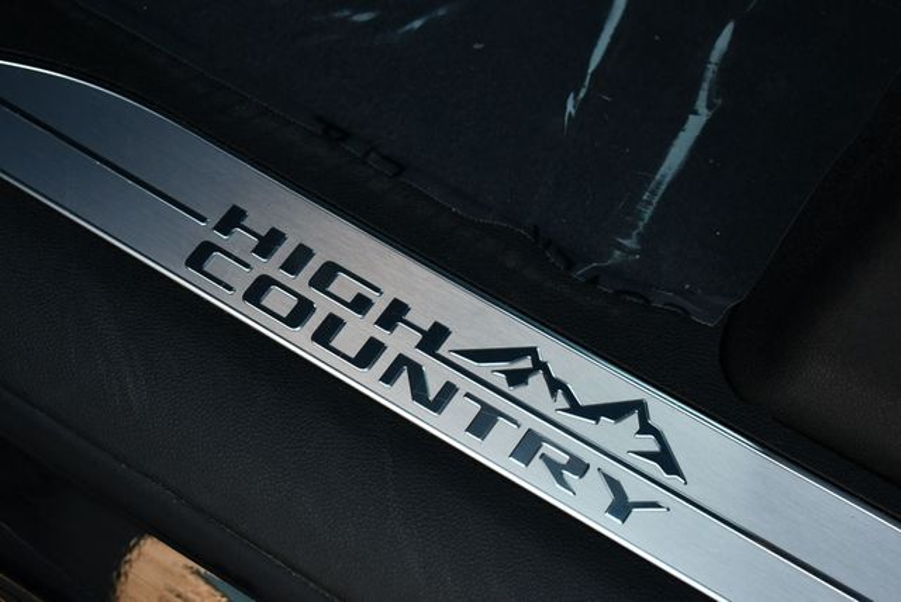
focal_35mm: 80
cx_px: 450
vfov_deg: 17.1
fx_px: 2004
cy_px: 301
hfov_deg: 25.3
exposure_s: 1/250
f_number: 5
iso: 450
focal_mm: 40
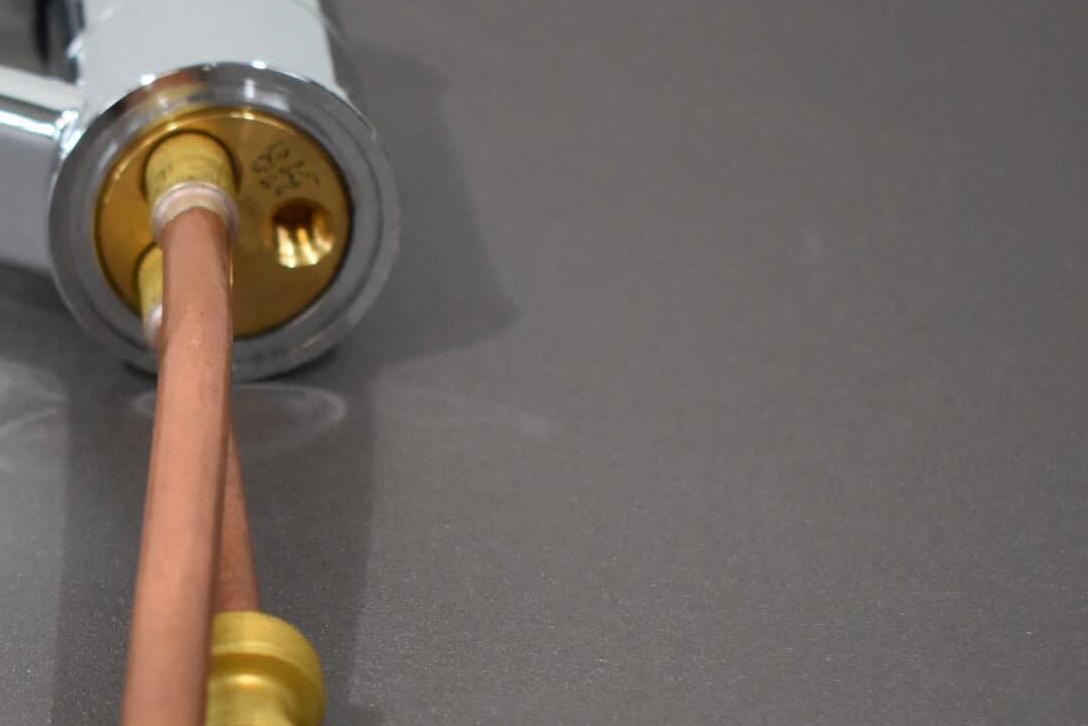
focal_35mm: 88
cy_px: 540
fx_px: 2665
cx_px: 226
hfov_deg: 22.8
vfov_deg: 15.4
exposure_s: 1/200
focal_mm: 25
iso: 800
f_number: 4
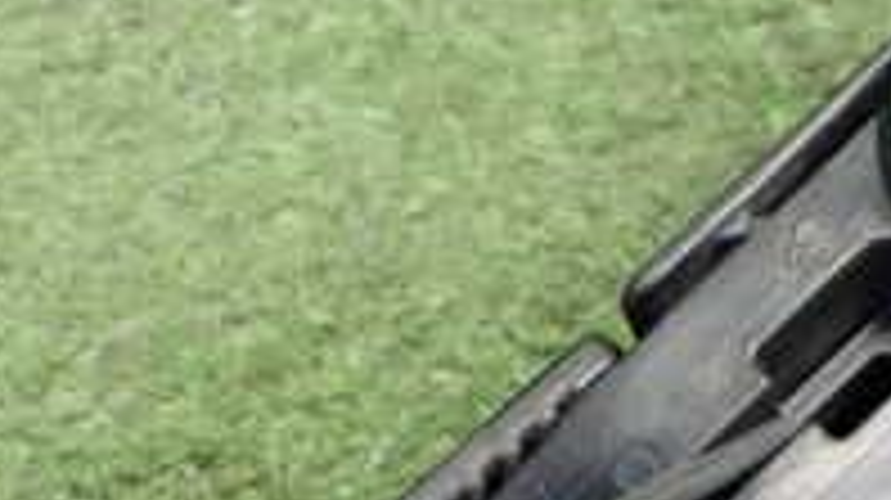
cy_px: 757
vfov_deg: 11.7
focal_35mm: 99
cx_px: 526
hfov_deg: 21.6
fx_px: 2337
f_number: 2.3
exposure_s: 1/80
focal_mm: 5.4
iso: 800
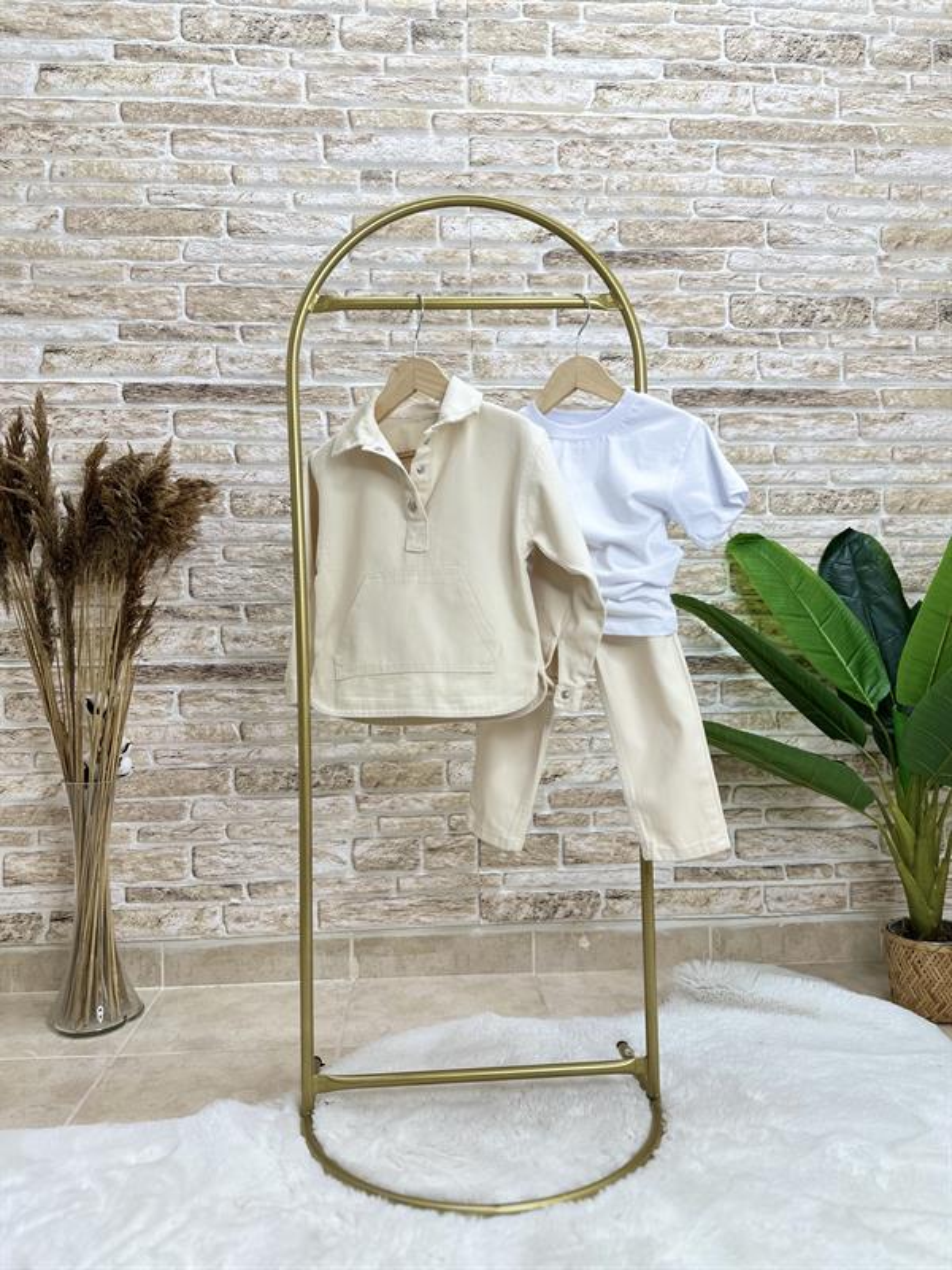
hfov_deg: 56.8
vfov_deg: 71.6
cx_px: 476
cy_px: 635
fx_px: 880
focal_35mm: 24
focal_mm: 6.86
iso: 64
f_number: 1.78
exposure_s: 1/100
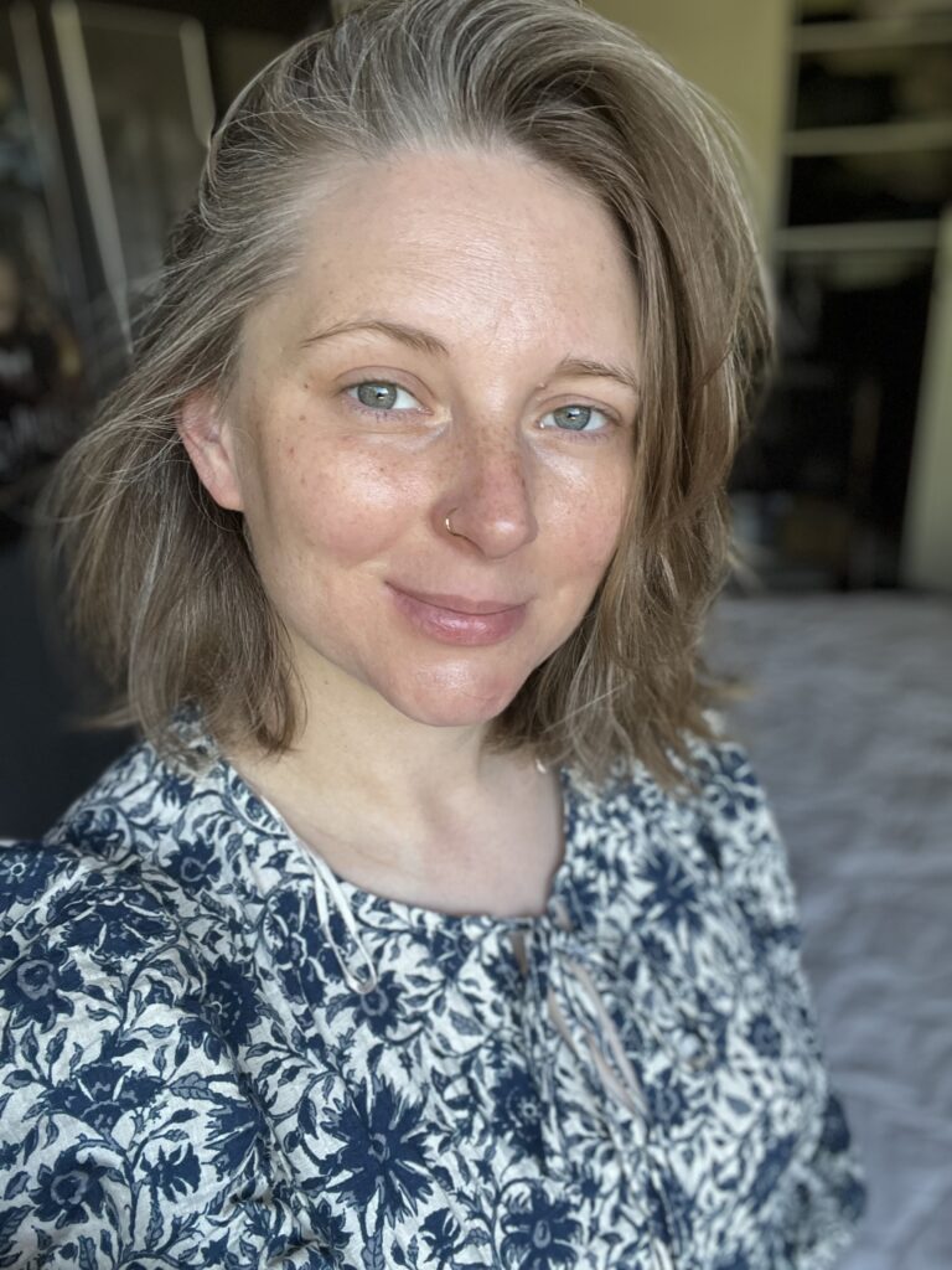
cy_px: 635
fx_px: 1100
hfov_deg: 46.8
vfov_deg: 60.0
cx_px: 476
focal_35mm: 30
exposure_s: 1/92
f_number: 2.2
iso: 100
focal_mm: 2.71
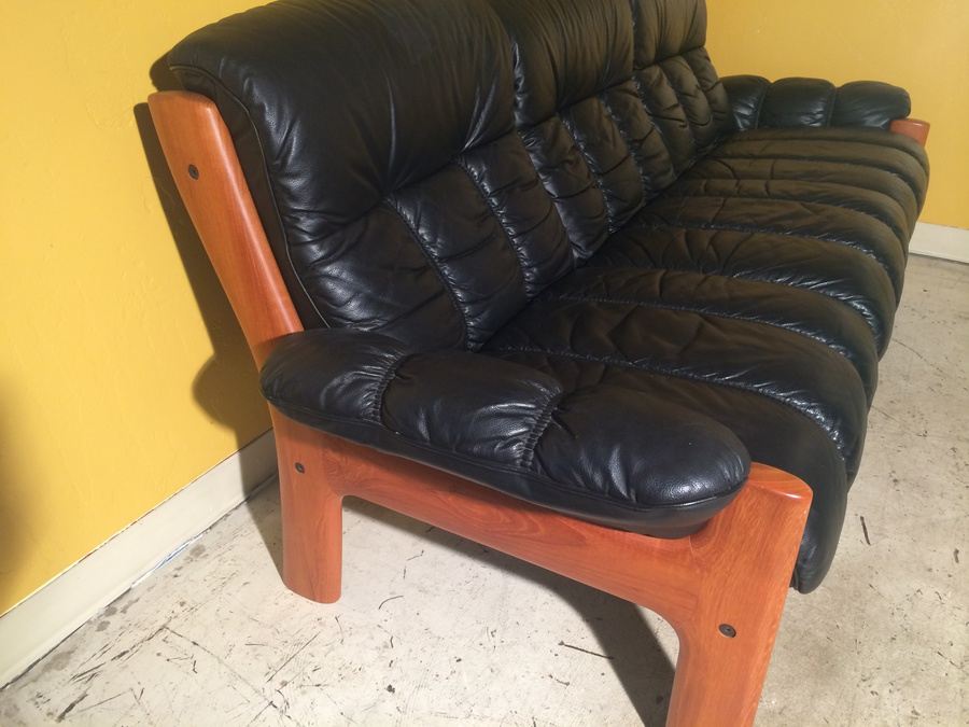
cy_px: 364
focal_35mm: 30
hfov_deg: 60.0
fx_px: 840
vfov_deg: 46.8
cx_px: 484
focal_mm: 4.12
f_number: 2.2
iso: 100
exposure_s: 1/30
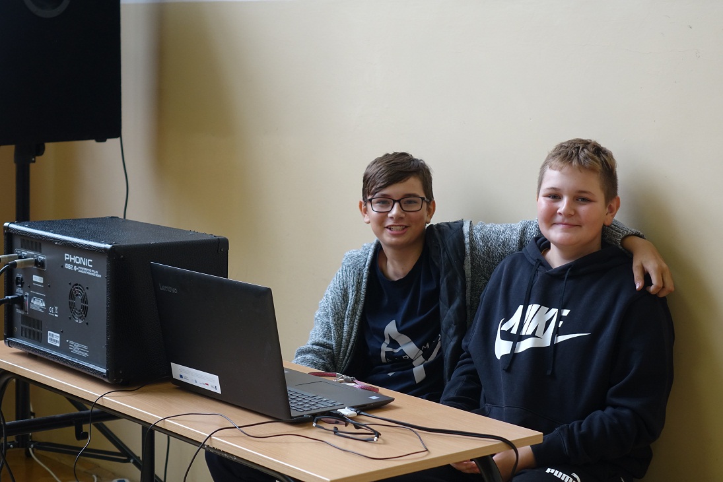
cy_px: 241
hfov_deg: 28.8
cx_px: 362
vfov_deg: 19.5
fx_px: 1406
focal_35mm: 70
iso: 400
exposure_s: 1/80
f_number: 2.8
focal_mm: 25.71
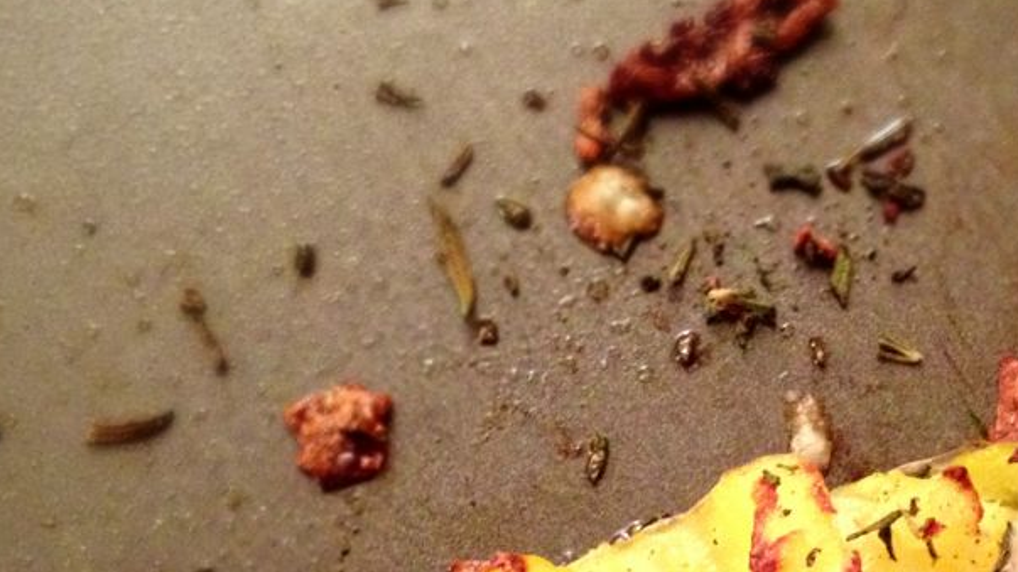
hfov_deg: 25.8
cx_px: 797
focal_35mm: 81
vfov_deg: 14.3
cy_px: 736
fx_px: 2186
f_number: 2.4
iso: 500
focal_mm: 4.28
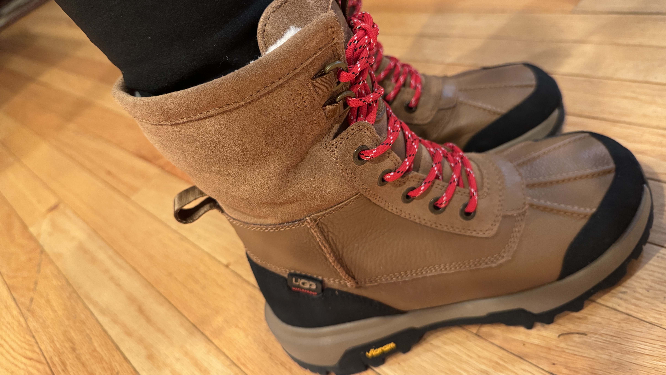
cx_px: 331
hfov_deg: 69.9
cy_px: 143
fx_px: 477
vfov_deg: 42.6
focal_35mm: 27
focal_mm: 6.76
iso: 640
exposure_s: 1/60
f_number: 1.78
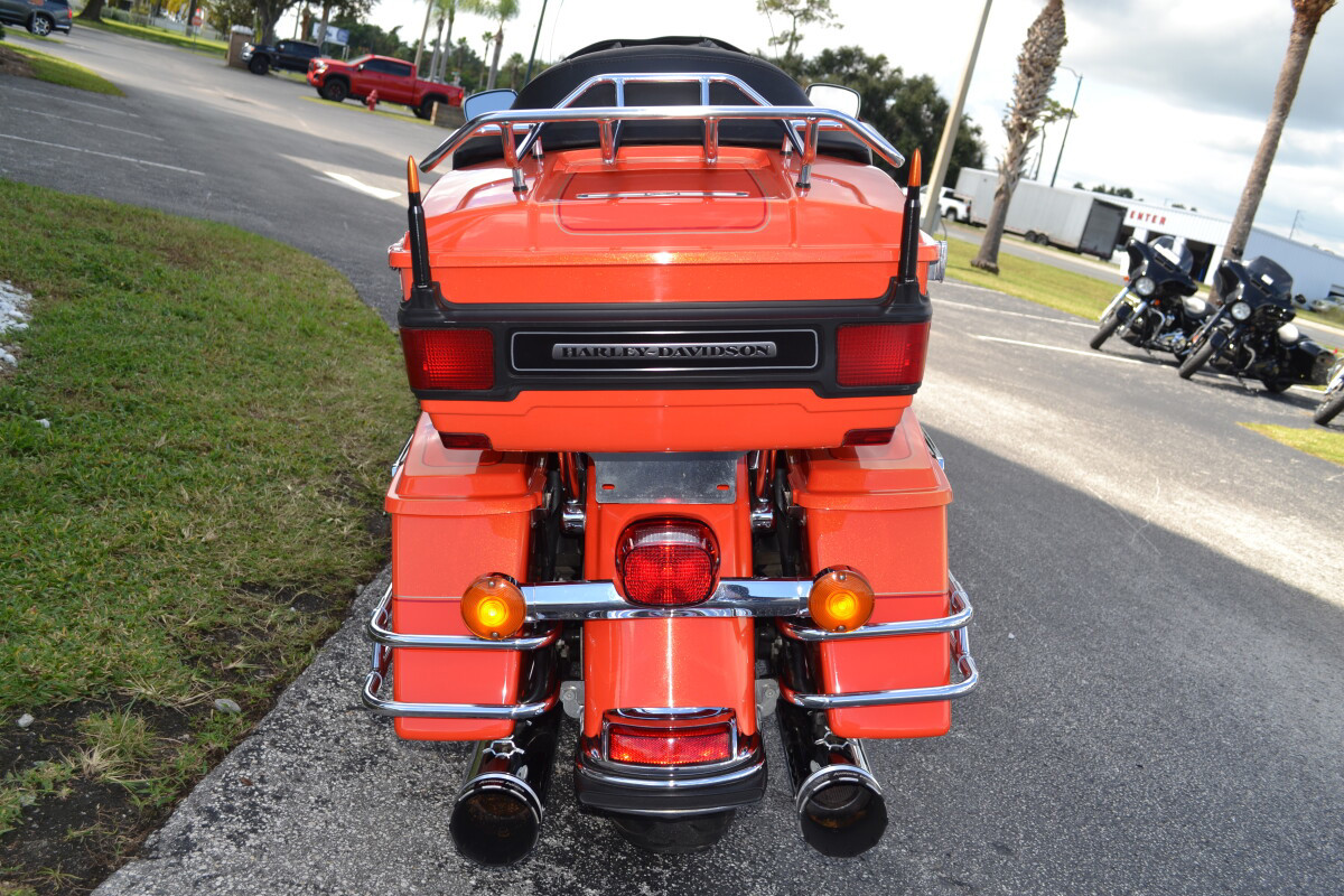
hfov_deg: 57.2
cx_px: 672
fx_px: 1232
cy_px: 448
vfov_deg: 40.0
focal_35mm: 33
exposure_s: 1/200
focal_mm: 22
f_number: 6.3
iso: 100
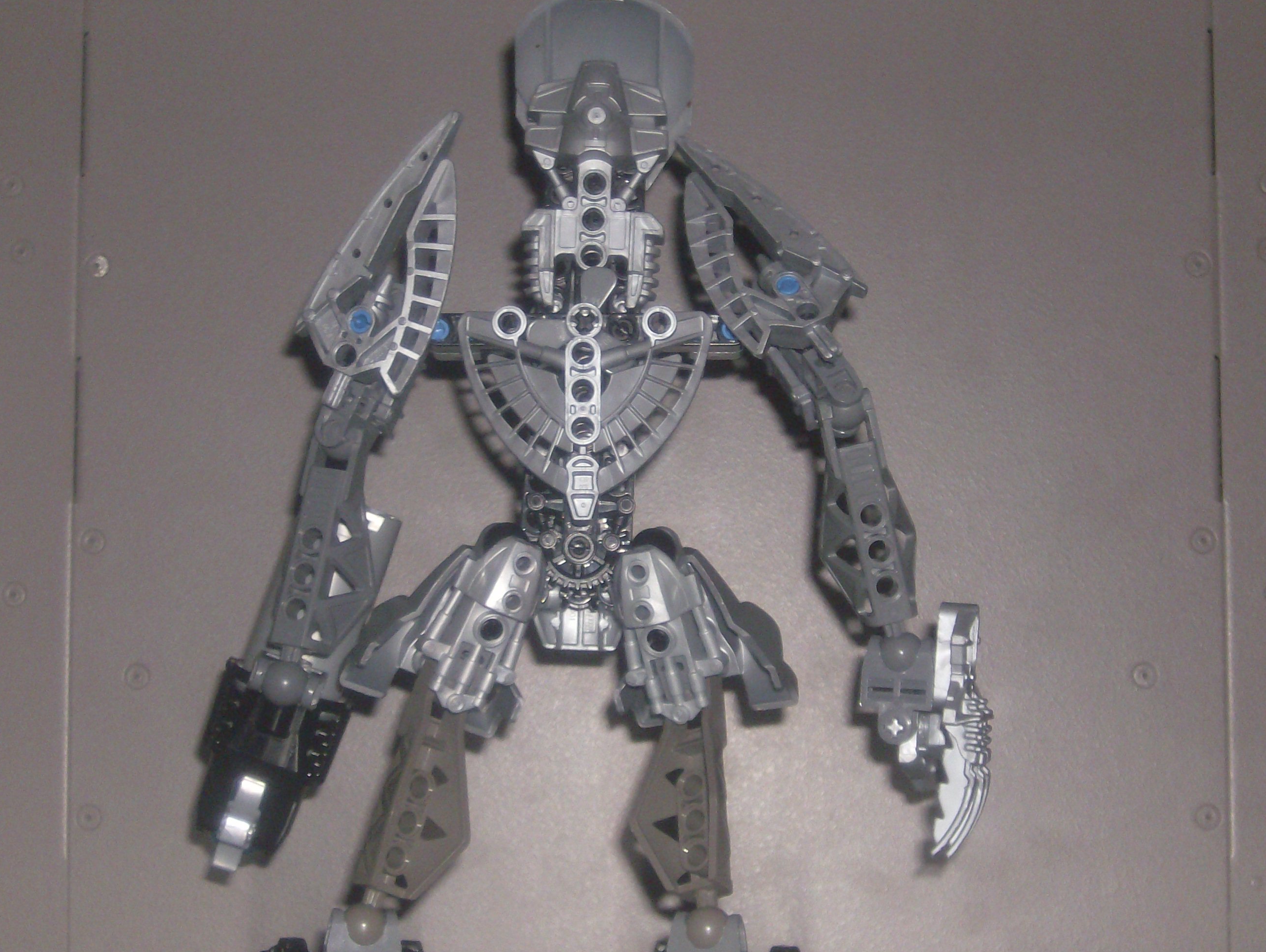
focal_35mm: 82
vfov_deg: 18.0
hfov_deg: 23.8
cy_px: 536
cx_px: 619
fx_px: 3003
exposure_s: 1/91.3
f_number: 3.7
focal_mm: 11.6
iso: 200
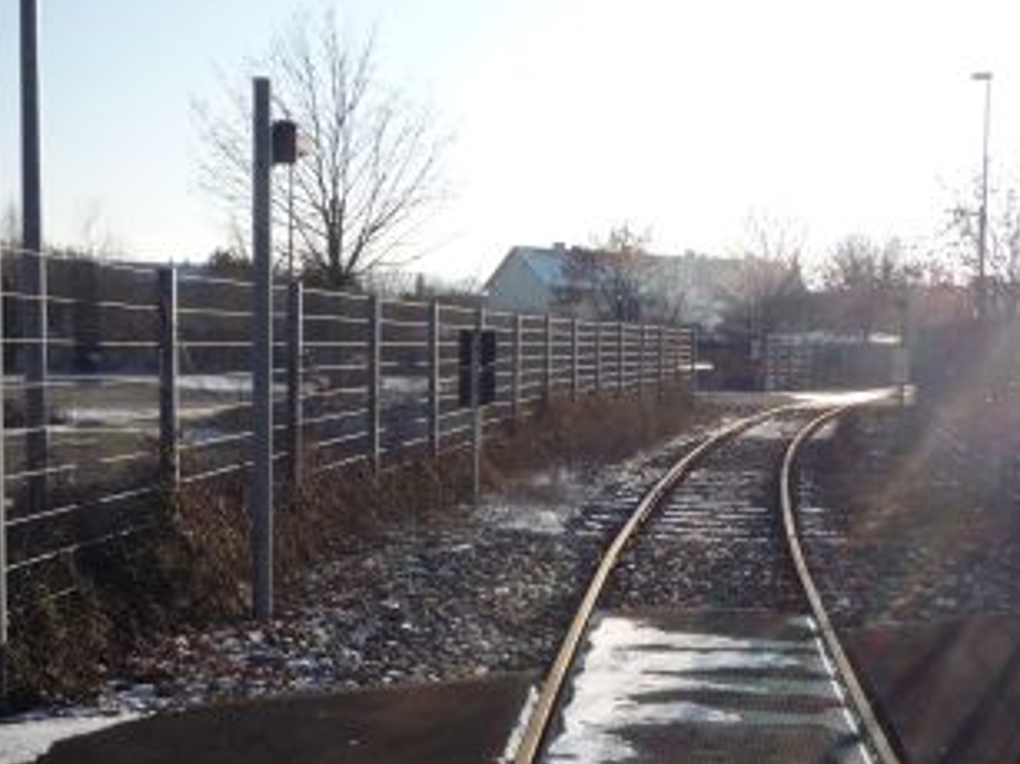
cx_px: 638
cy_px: 468
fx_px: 1473
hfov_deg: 38.0
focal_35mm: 50
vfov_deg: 29.0
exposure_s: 1/400
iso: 100
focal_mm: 5.2
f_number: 5
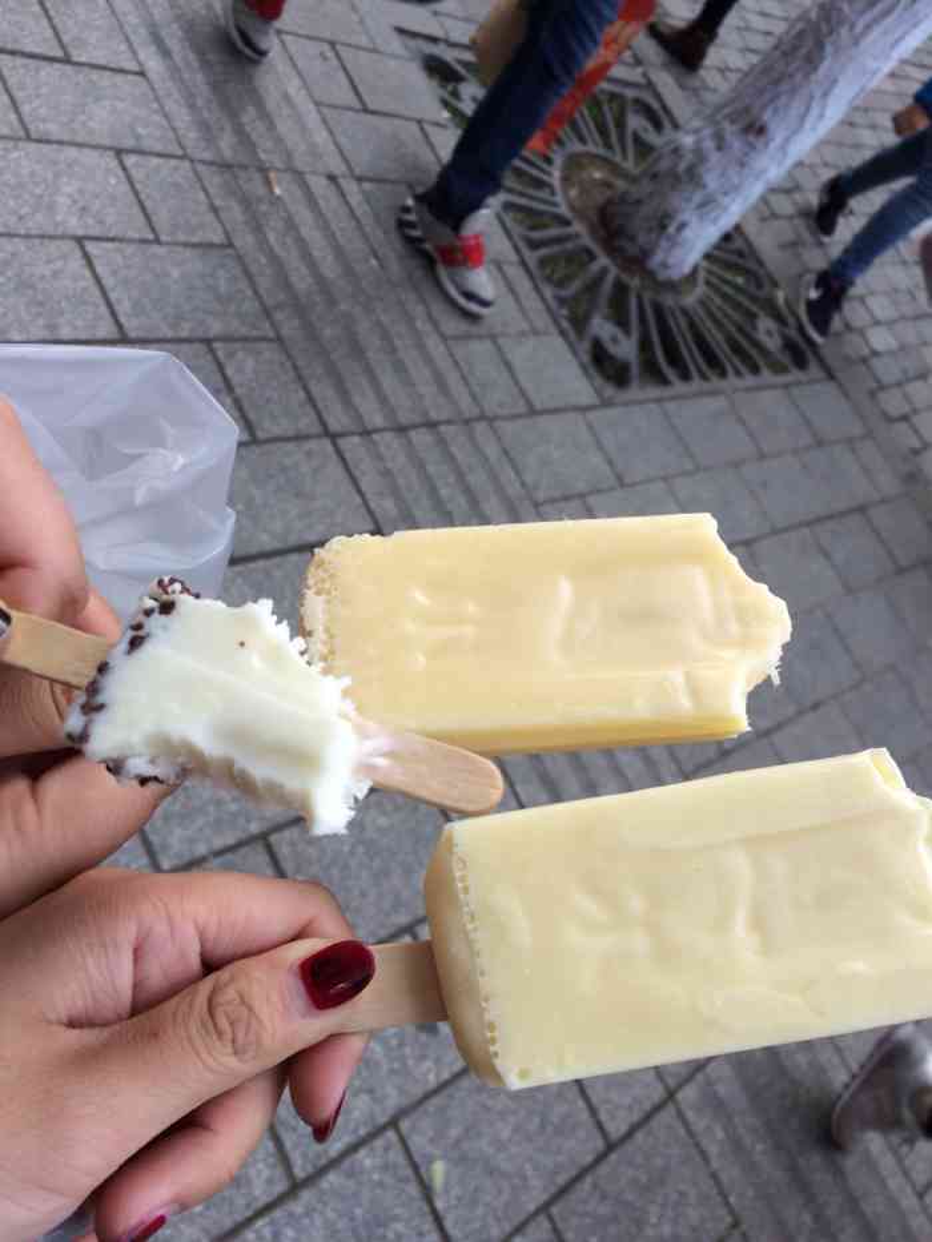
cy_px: 621
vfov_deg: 61.7
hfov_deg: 48.2
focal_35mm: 29
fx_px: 1041
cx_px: 466
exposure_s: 1/188
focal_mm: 4.15
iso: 32
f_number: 2.2
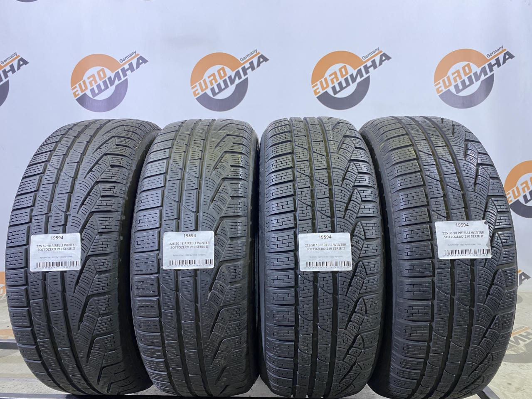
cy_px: 200
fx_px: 400
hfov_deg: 67.3
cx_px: 266
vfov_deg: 53.1
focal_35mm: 26
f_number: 1.8
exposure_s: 1/50
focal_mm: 4.25
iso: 250
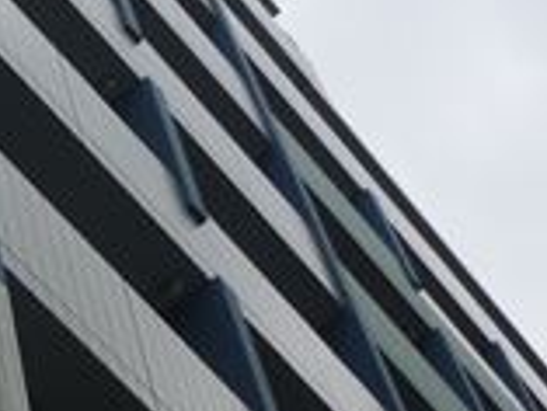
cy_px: 355
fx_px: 1803
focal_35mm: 114
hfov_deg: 15.8
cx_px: -286
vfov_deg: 12.9
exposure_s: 1/200
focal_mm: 5
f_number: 9
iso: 100
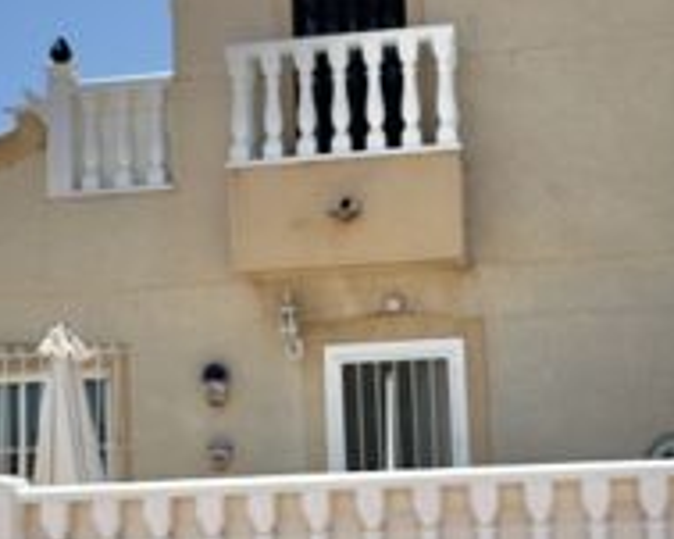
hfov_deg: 36.6
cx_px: 369
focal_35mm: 51
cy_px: 275
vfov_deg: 29.7
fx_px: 1017
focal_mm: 2.22
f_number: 2.2
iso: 50
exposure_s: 1/3247
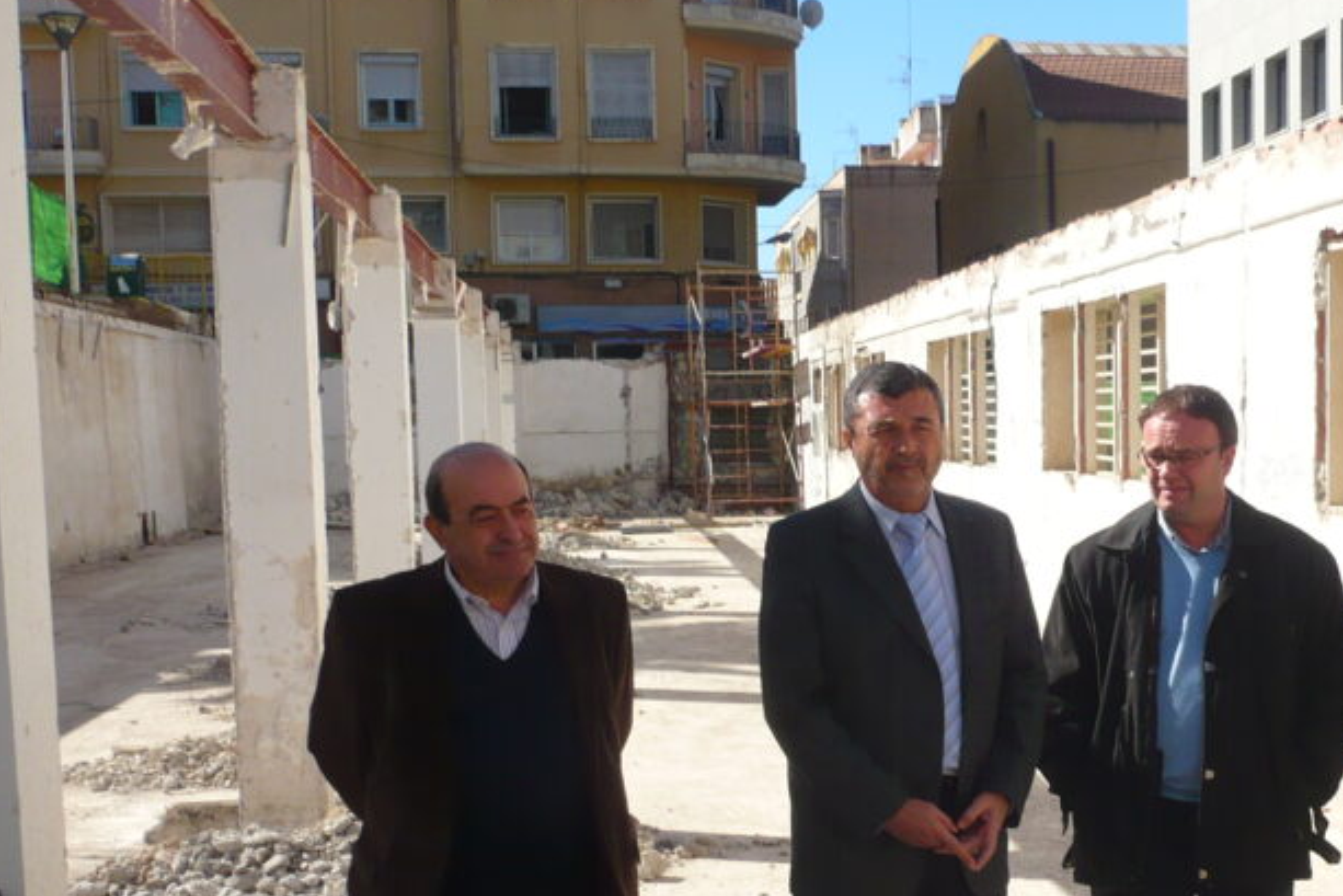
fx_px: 2127
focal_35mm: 57
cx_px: 990
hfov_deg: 34.4
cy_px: 668
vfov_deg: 23.6
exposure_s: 1/200
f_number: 8
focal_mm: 5.8
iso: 100
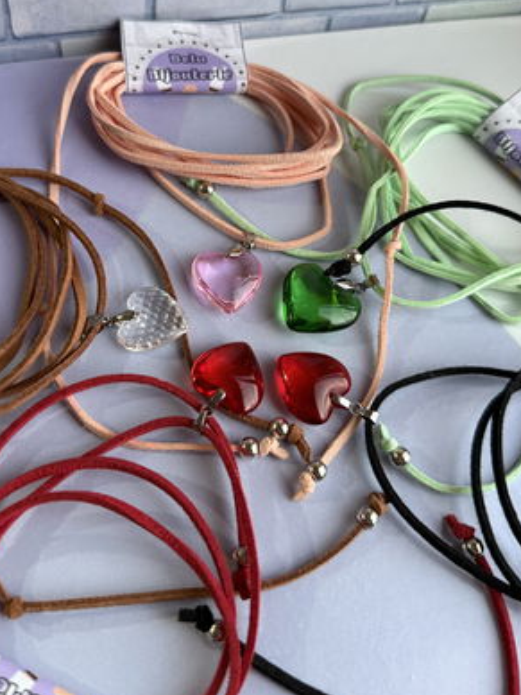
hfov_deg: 42.9
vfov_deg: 55.0
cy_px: 282
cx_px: 226
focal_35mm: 33
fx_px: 662
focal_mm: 6.76
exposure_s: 1/49
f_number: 1.78
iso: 400
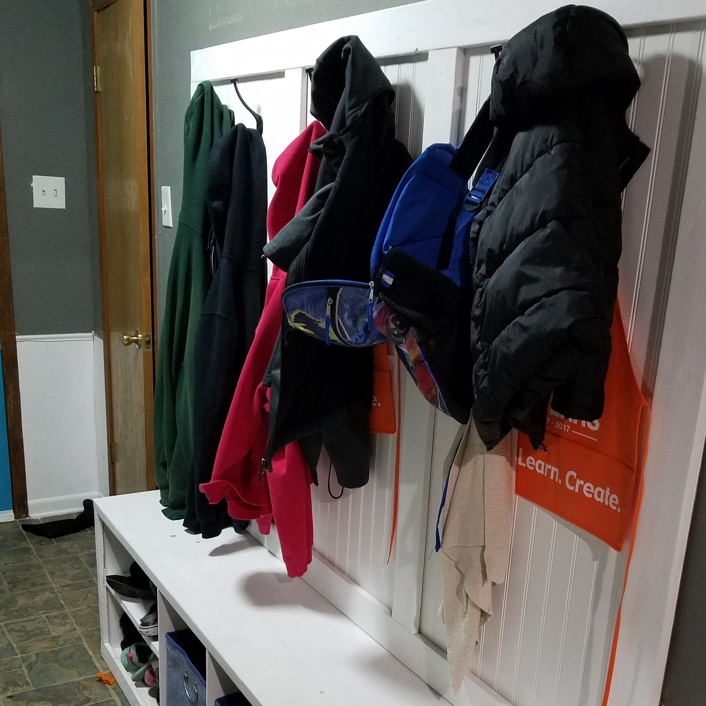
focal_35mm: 37
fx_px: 854
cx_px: 383
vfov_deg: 44.5
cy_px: 450
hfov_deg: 44.9
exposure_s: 1/13
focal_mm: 4.2
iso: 200
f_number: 1.7
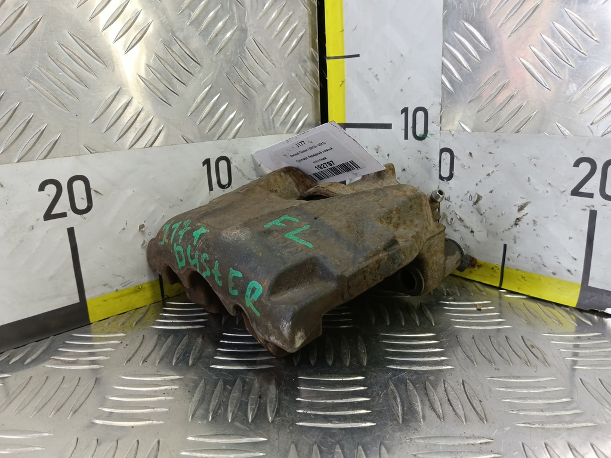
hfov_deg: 65.3
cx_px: 306
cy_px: 229
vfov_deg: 51.4
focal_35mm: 27
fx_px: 477
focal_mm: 4.11
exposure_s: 1/50
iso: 216
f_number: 1.6
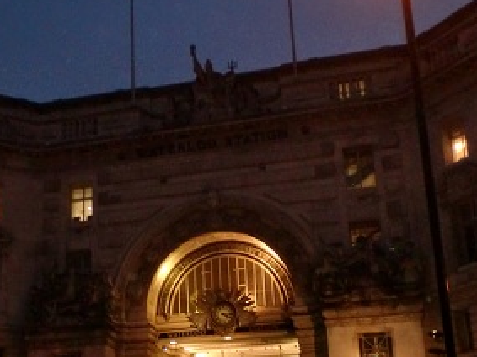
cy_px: 216
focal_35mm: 47
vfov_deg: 30.8
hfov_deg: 40.4
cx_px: 251
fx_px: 647
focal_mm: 6.3
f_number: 3.1
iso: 400
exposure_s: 1/40
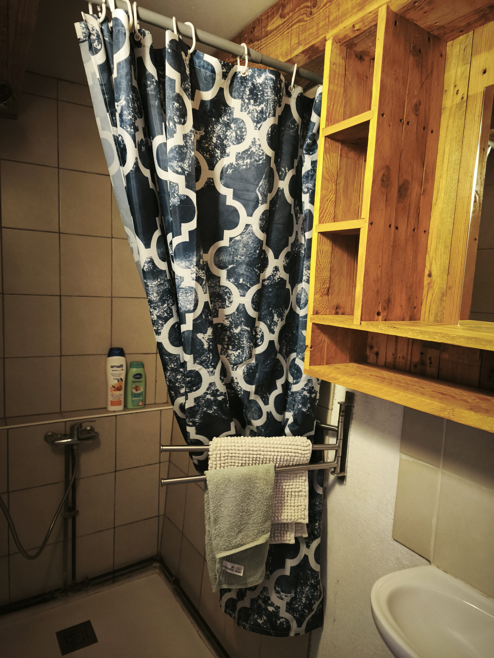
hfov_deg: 58.9
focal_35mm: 23
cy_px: 329
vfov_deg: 73.9
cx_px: 247
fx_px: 438
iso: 1000
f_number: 1.7
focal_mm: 5.35
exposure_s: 1/33.3
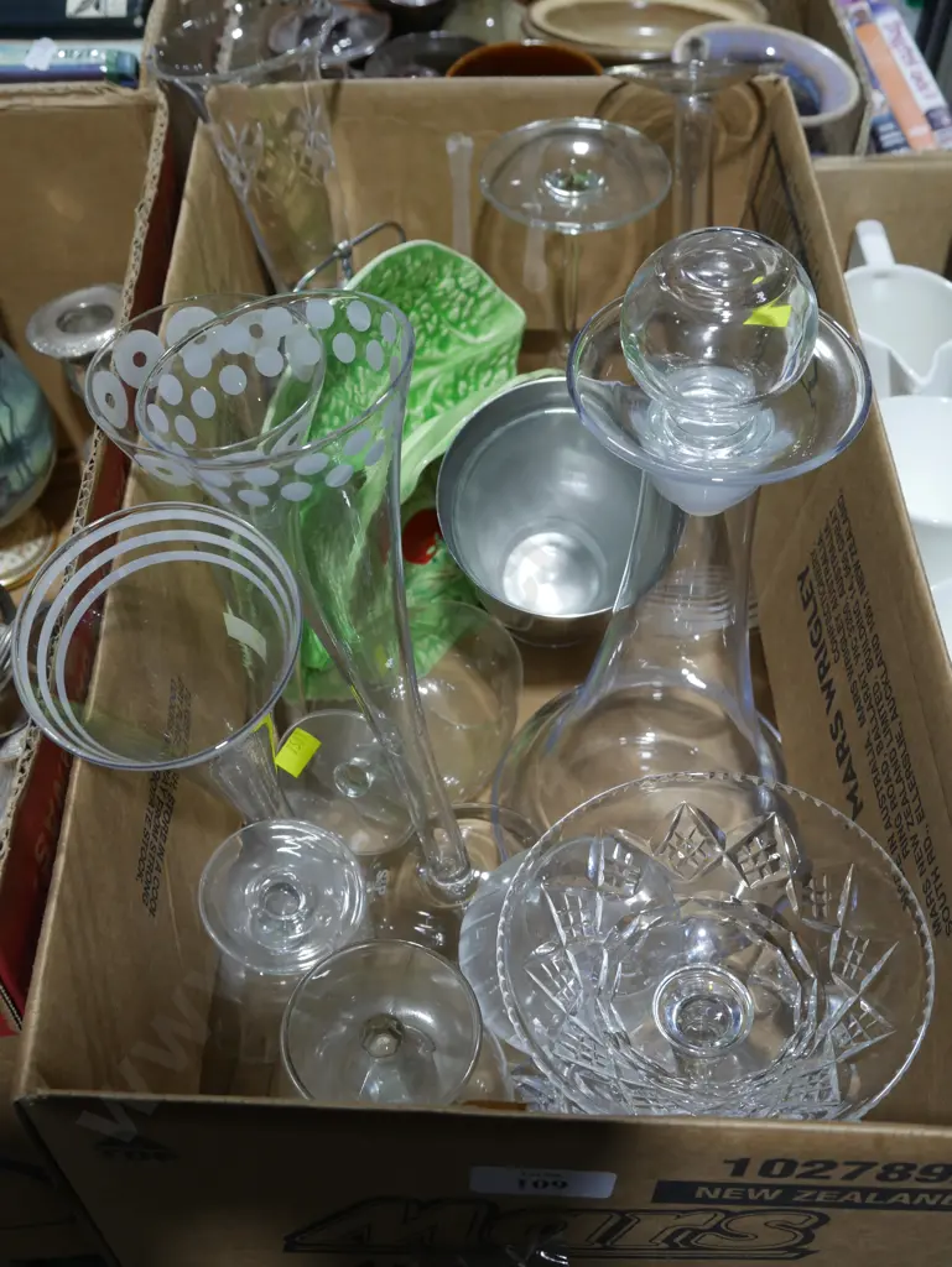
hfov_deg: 36.0
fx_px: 1466
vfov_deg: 46.8
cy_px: 634
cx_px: 476
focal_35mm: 40
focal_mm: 20
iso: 320
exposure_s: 1/60
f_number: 5.6
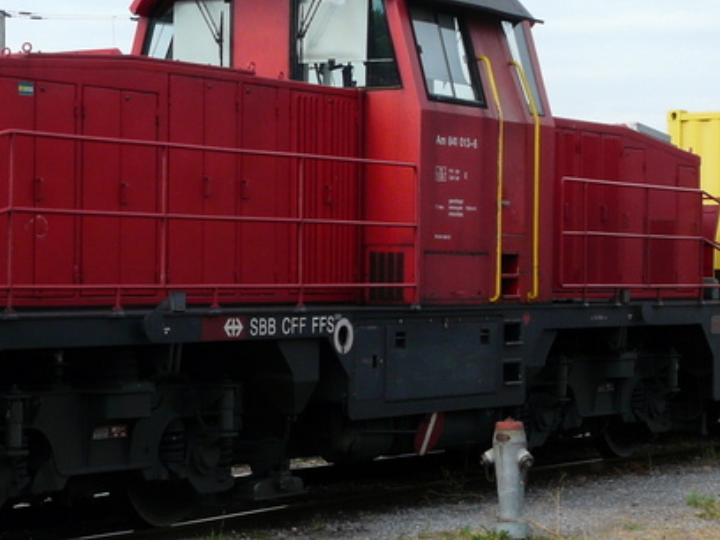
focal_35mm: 103
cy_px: 266
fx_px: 2142
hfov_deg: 18.8
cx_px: 88
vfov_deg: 14.4
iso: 100
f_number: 5
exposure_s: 1/250
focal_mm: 6.8
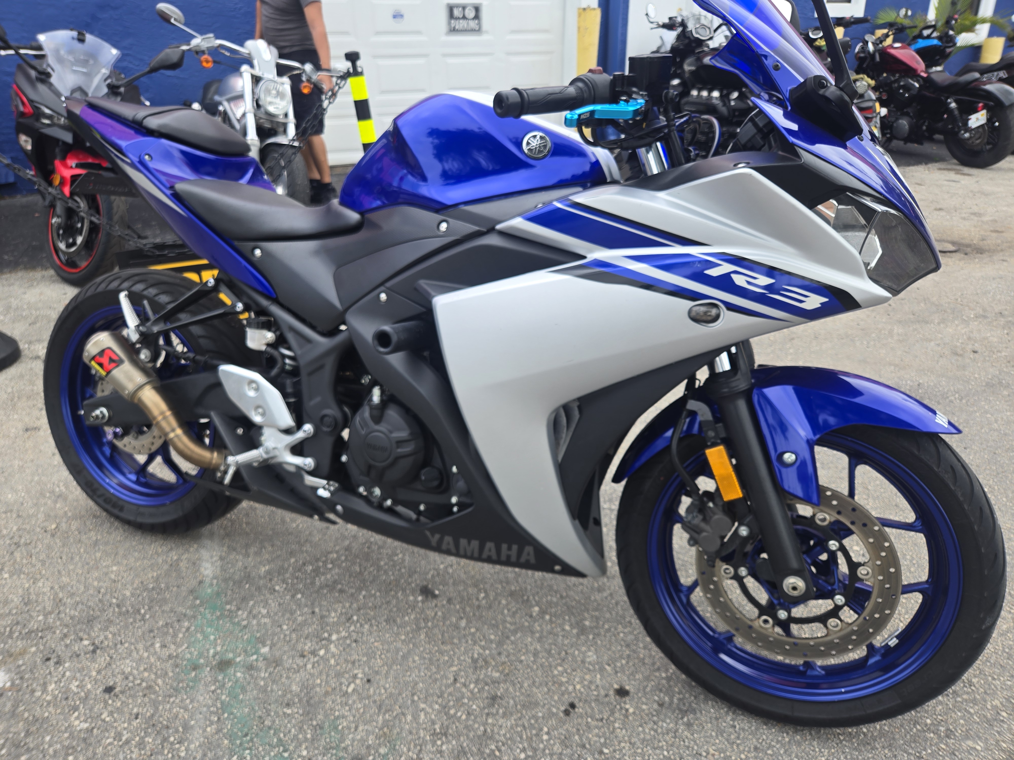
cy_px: 380
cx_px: 507
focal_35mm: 23
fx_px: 674
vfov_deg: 58.9
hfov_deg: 73.9
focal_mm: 5.4
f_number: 1.8
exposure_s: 1/382
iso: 25
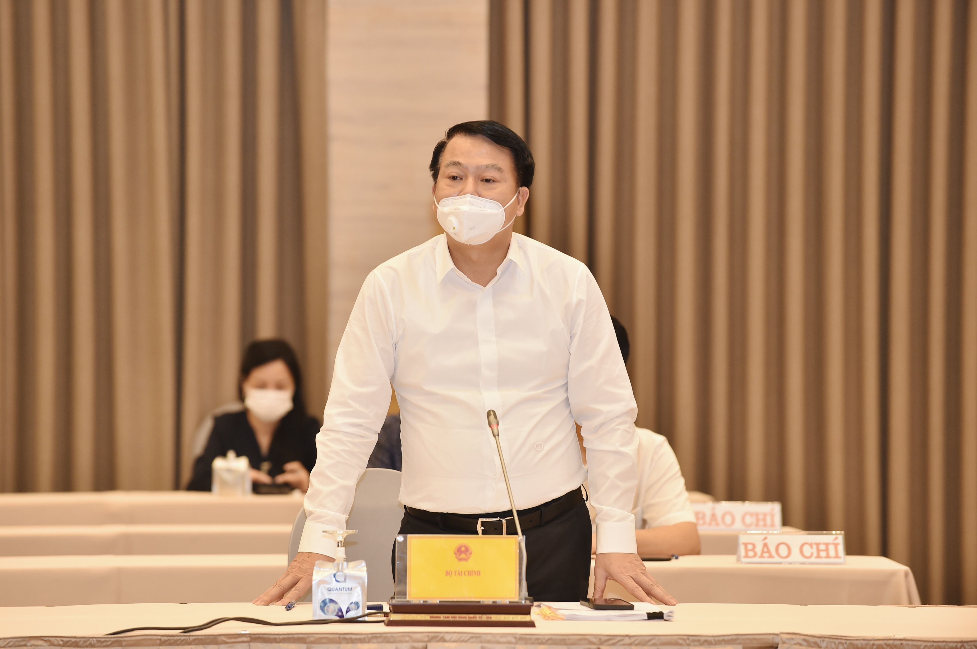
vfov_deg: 6.9
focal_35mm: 200
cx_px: 488
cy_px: 324
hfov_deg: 10.3
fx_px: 5422
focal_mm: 200
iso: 1000
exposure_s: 1/125
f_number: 3.2
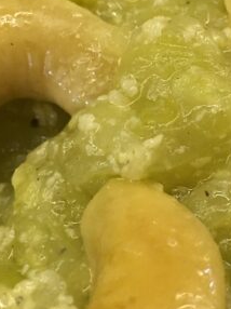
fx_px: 927
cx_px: 149
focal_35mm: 104
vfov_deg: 18.9
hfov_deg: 14.2
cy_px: 174
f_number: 2.2
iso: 80
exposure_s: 1/17
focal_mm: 4.15
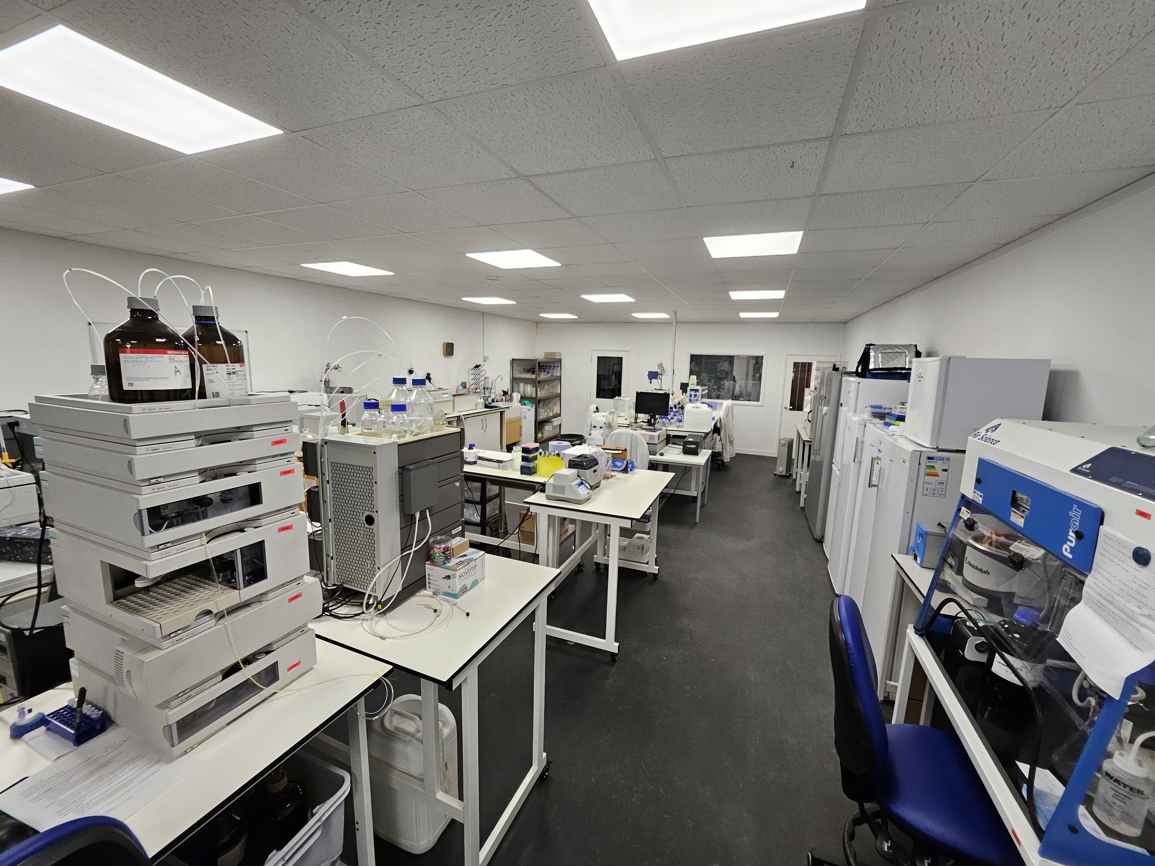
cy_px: 433
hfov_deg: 106.2
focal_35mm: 13
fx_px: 434
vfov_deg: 89.9
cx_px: 578
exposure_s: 1/50
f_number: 2.2
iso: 80
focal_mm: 1.7
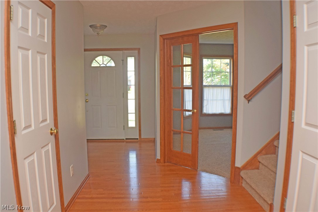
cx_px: 159
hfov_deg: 53.1
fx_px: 318
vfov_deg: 36.9
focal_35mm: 36
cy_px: 106
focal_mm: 24
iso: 800
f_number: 5
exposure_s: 1/100
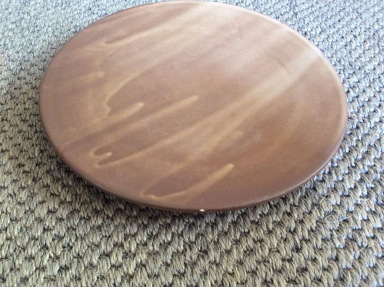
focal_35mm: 32
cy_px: 144
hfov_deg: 56.9
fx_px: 354
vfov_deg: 44.1
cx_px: 192
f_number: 2.4
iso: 250
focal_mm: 3.3
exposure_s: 1/25
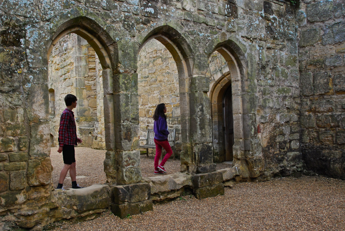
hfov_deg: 53.1
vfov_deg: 37.0
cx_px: 172
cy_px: 116
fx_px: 345
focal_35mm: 36
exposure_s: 1/250
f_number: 8
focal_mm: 24
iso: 800
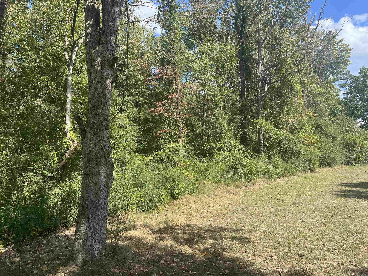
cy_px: 138
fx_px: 276
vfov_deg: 53.1
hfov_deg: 67.3
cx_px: 184
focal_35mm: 26
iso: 50
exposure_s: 1/1431
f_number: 1.5
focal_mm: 5.7
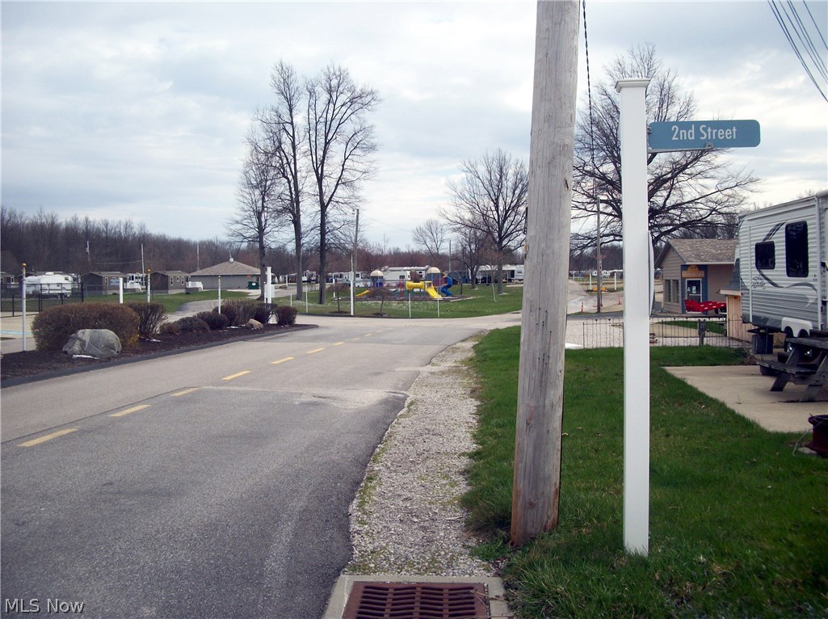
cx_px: 414
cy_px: 310
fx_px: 764
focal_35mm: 32
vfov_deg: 44.1
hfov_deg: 56.9
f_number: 8.8
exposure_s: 1/160
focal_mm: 5.7
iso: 80
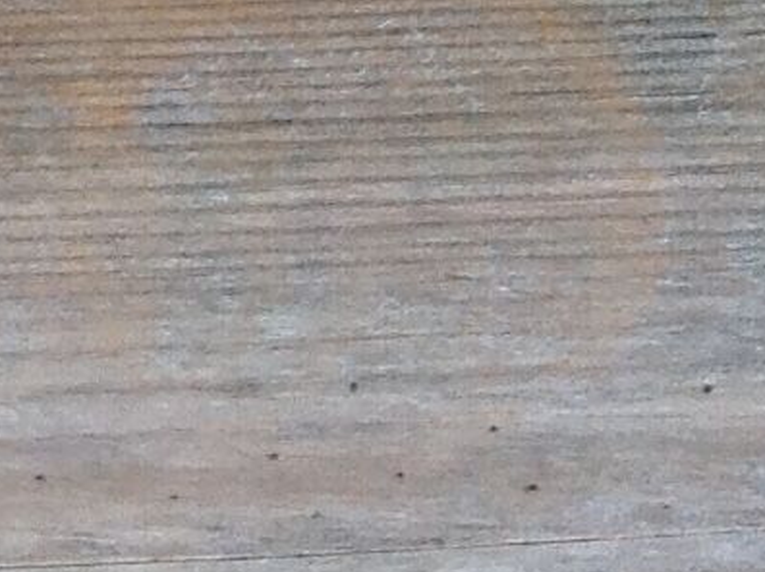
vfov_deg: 5.9
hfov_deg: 8.5
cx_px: 1005
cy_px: -1287
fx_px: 5055
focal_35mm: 229
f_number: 2.4
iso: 50
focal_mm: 4.28
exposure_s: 1/131
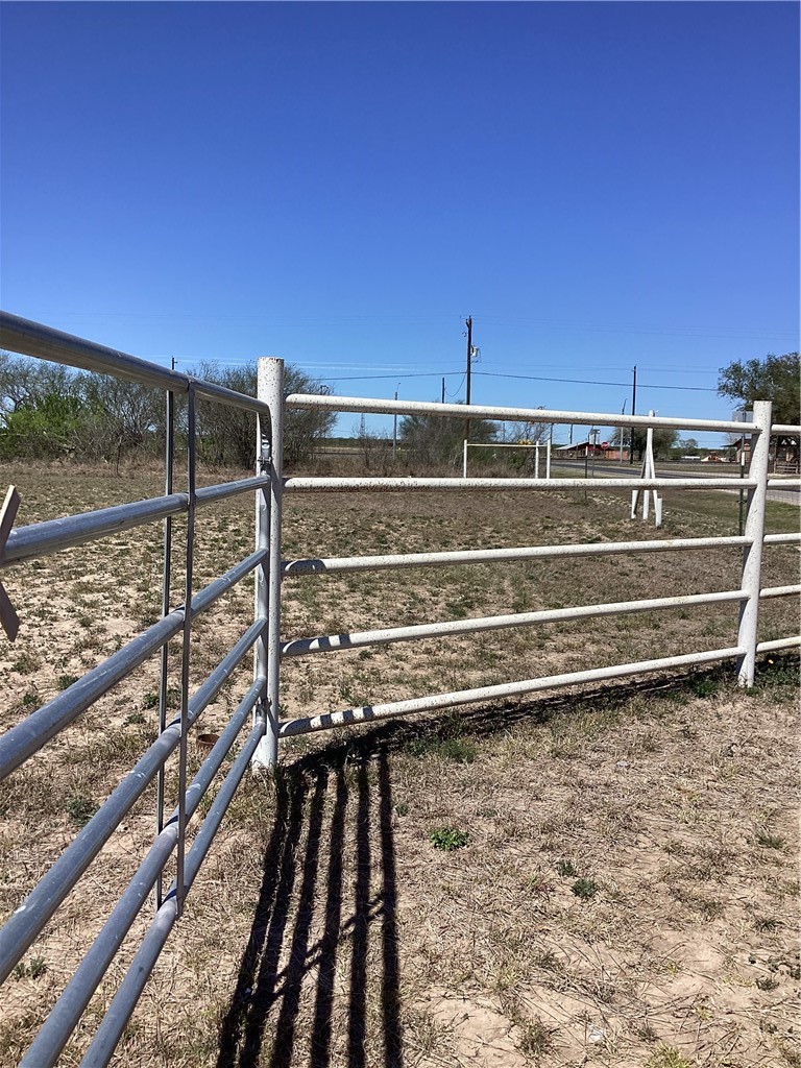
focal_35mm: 31
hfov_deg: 45.4
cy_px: 534
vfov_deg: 58.4
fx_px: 956
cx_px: 400
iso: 25
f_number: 2.4
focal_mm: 3.3
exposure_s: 1/1942
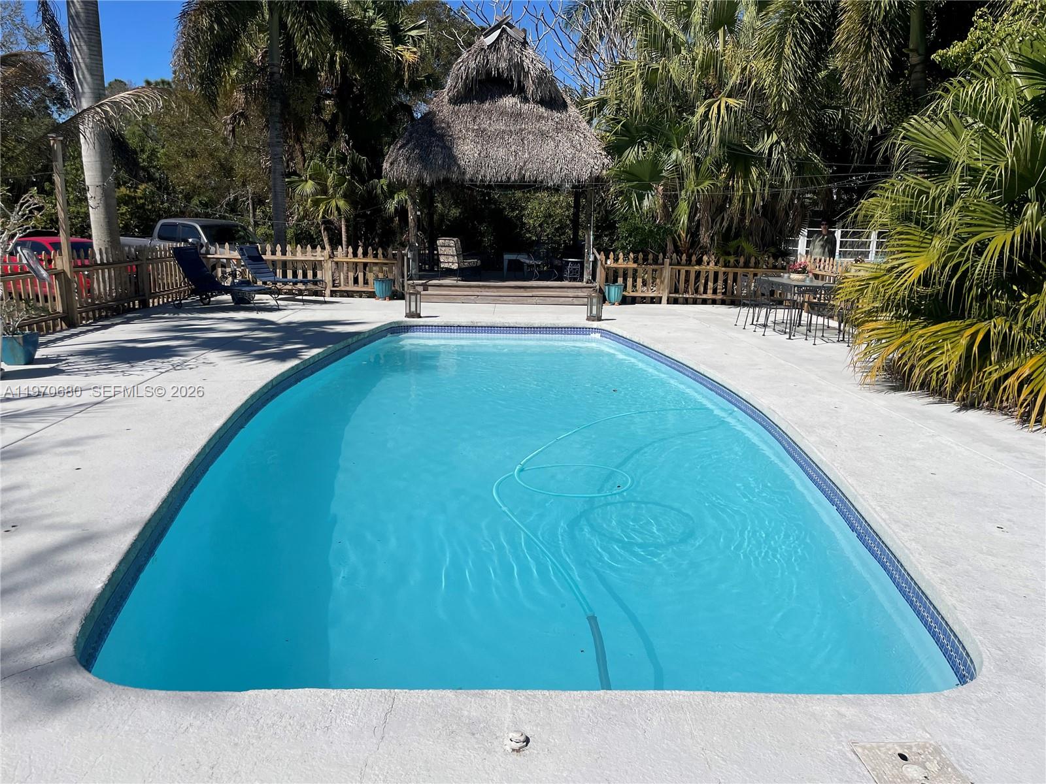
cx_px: 523
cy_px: 392
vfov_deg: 53.1
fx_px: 786
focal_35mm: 26
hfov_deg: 67.3
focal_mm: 4.2
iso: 50
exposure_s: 1/11905
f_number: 1.6
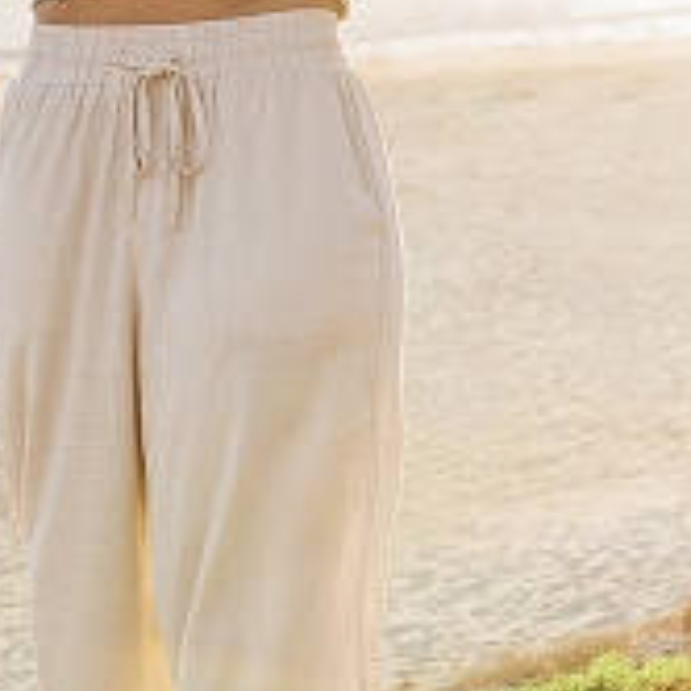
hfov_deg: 12.6
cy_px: 212
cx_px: 504
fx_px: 3117
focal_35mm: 138
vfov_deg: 12.6
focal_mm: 35
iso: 320
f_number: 4.5
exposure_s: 1/500
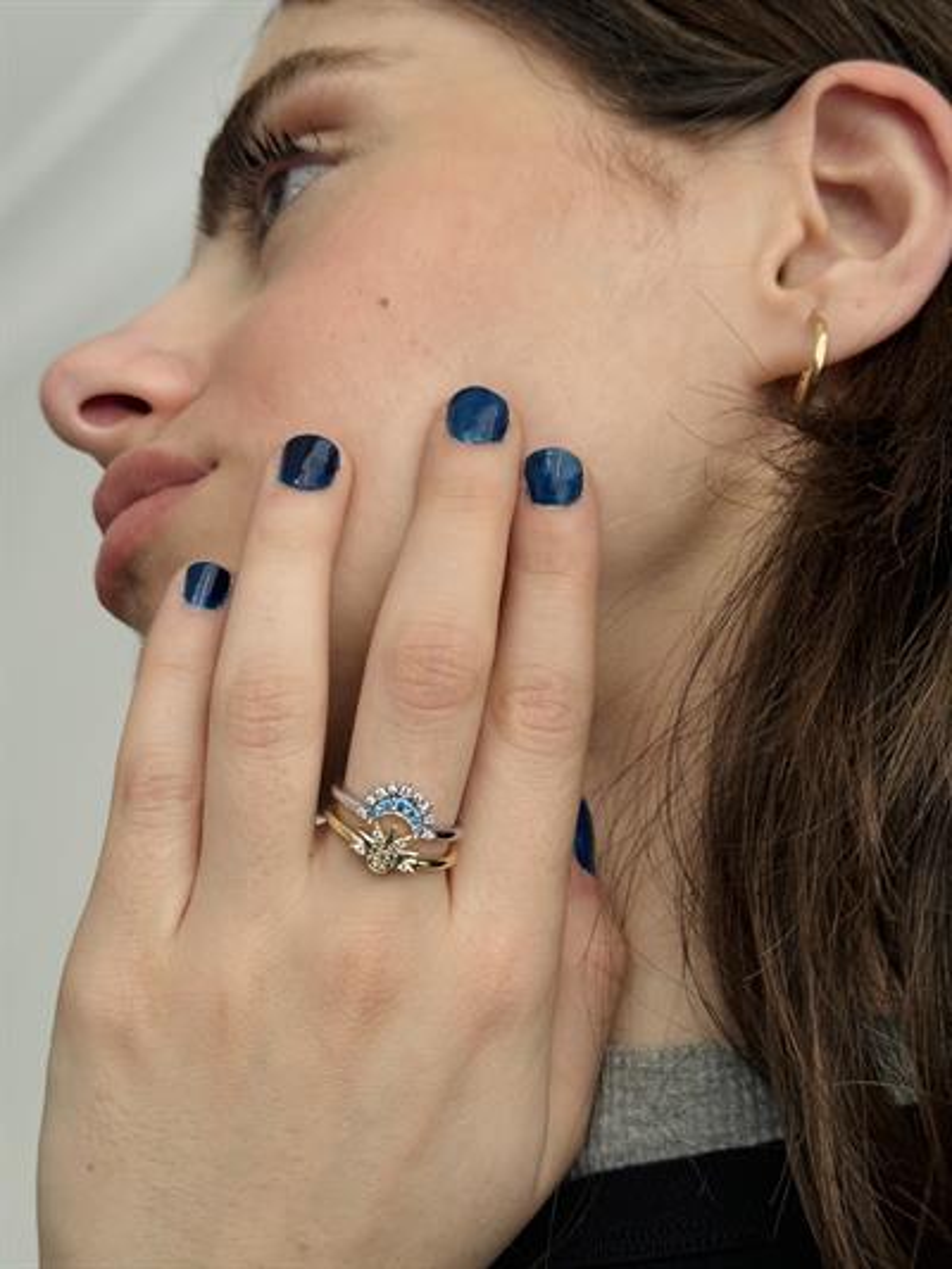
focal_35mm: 48
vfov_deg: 39.6
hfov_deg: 30.3
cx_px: 476
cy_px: 634
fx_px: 1759
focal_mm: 6.76
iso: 160
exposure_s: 1/60
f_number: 1.78
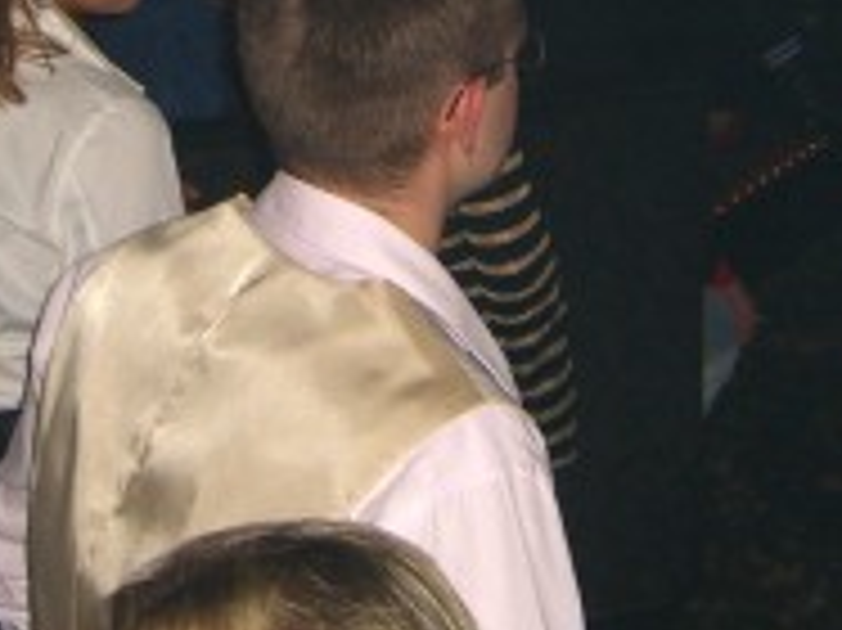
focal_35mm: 122
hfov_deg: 16.2
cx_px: 392
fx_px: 2966
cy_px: -81
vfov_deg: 11.9
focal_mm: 7.9
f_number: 2.8
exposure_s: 1/60
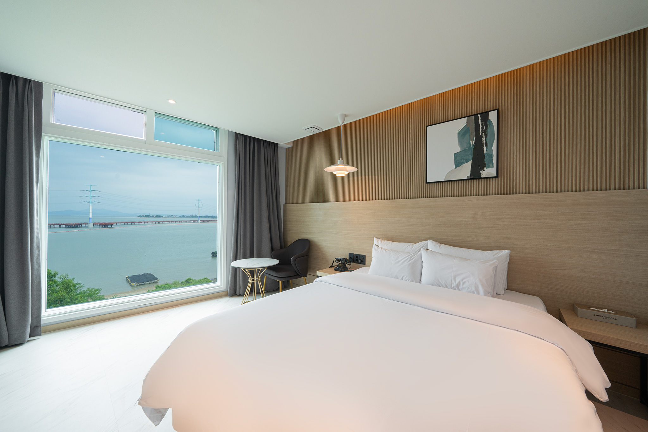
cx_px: 324
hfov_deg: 112.6
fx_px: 216
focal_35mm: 12
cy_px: 216
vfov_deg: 90.0
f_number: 10
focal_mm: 12
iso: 160
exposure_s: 1/80
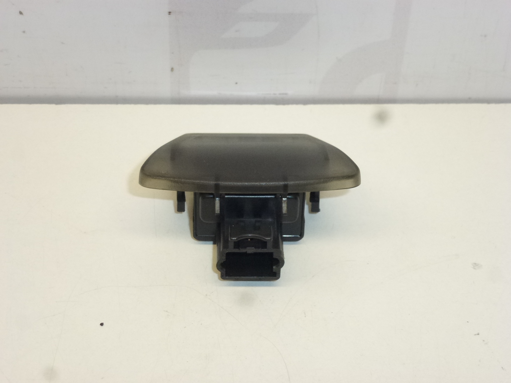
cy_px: 192
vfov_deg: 18.0
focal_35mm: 82
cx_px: 256
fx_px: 1210
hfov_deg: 23.8
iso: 400
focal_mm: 14.8
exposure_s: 1/200
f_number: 4.8
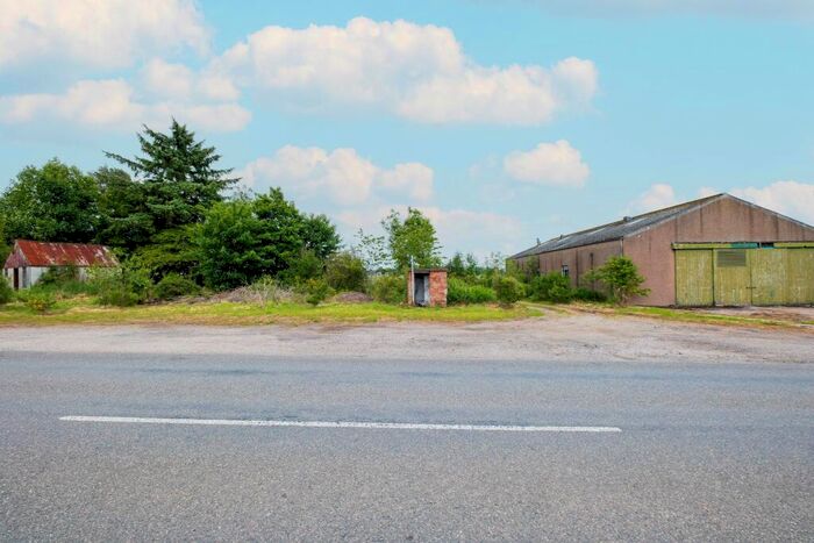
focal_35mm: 15
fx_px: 339
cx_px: 407
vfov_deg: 77.4
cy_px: 272
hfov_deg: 100.4
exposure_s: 1/200
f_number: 5.6
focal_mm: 10
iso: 200
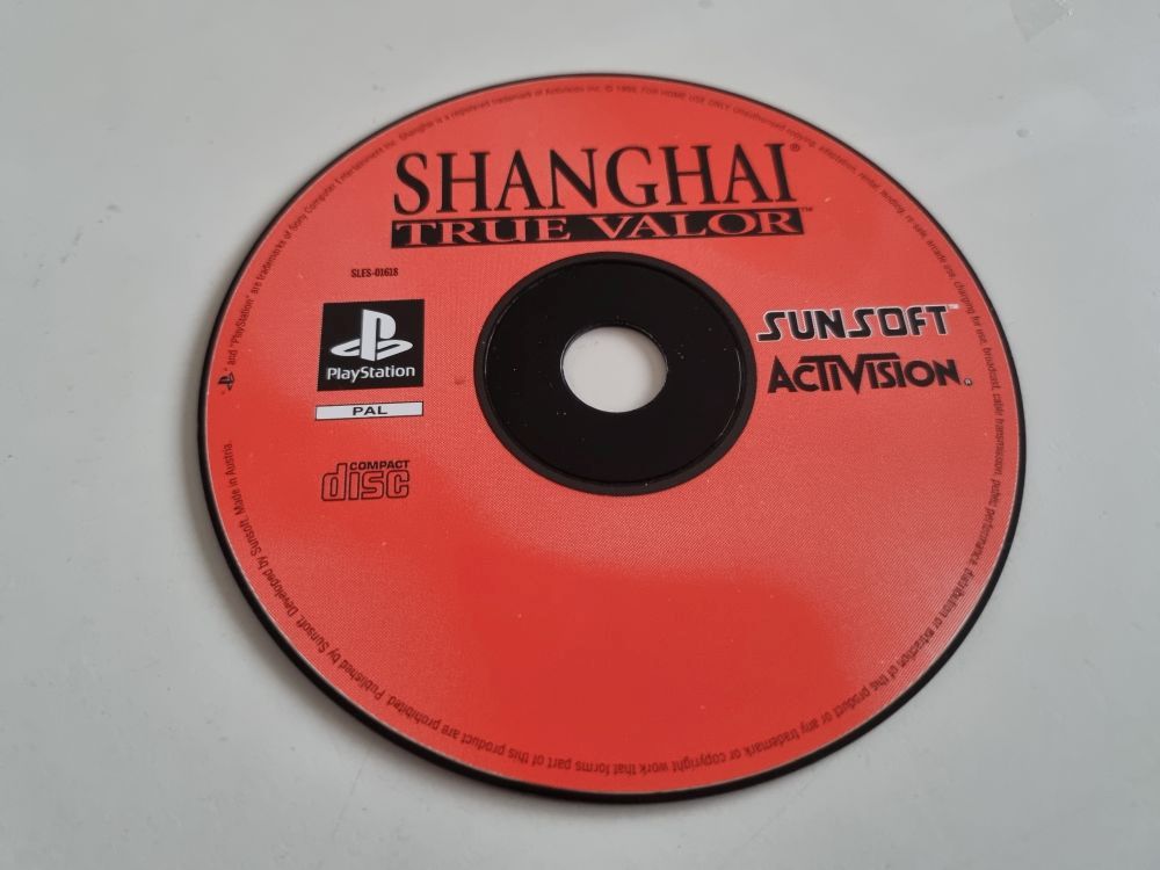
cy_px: 435
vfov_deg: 53.1
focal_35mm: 26
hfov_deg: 67.3
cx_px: 580
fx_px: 871
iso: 800
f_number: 1.8
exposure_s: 1/50
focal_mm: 5.4
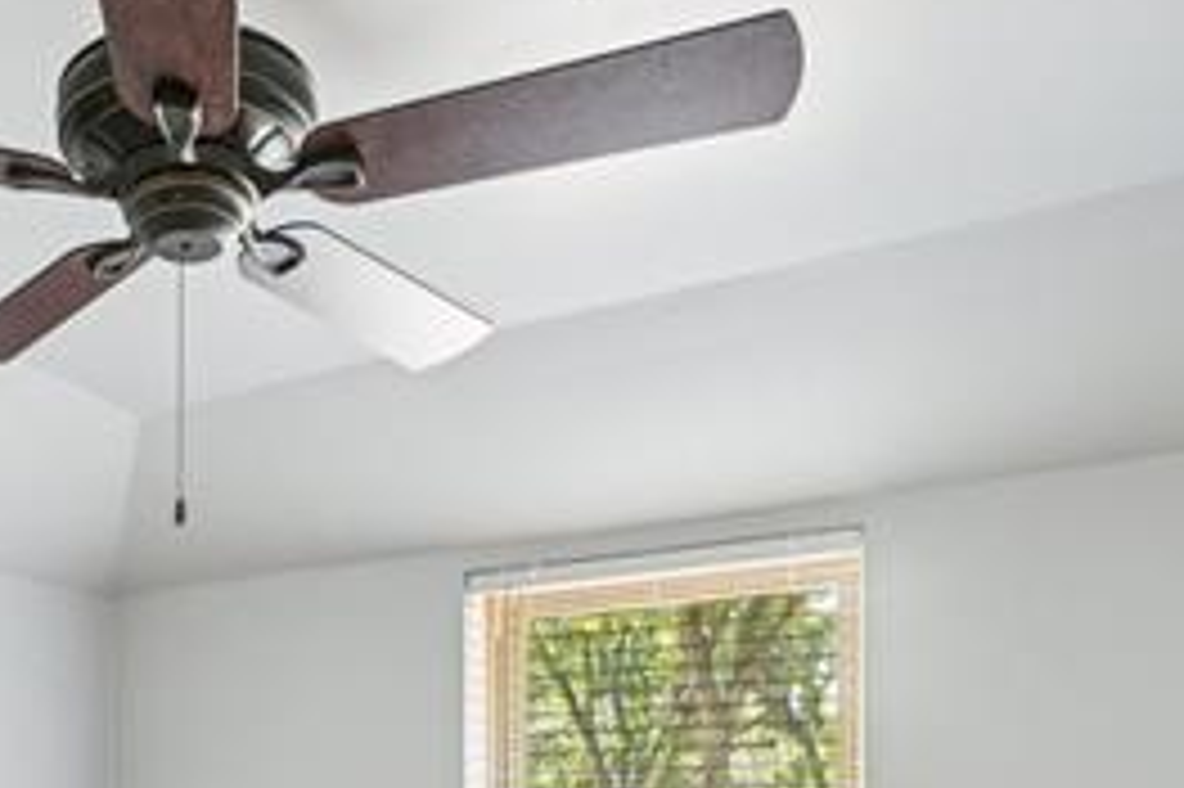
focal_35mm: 39
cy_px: 856
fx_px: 1282
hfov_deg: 46.6
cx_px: 212
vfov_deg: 30.7
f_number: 8
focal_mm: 16
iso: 400
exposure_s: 1/4
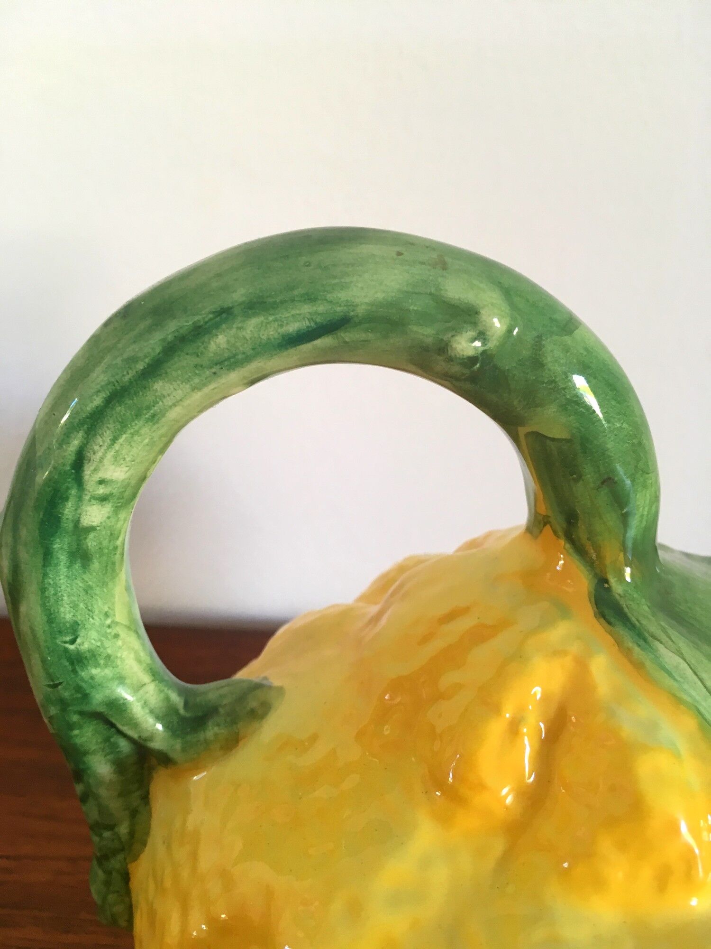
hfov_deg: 48.2
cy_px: 474
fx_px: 794
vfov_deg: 61.7
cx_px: 356
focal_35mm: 29
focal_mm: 4.15
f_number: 2.2
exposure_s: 1/33
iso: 80
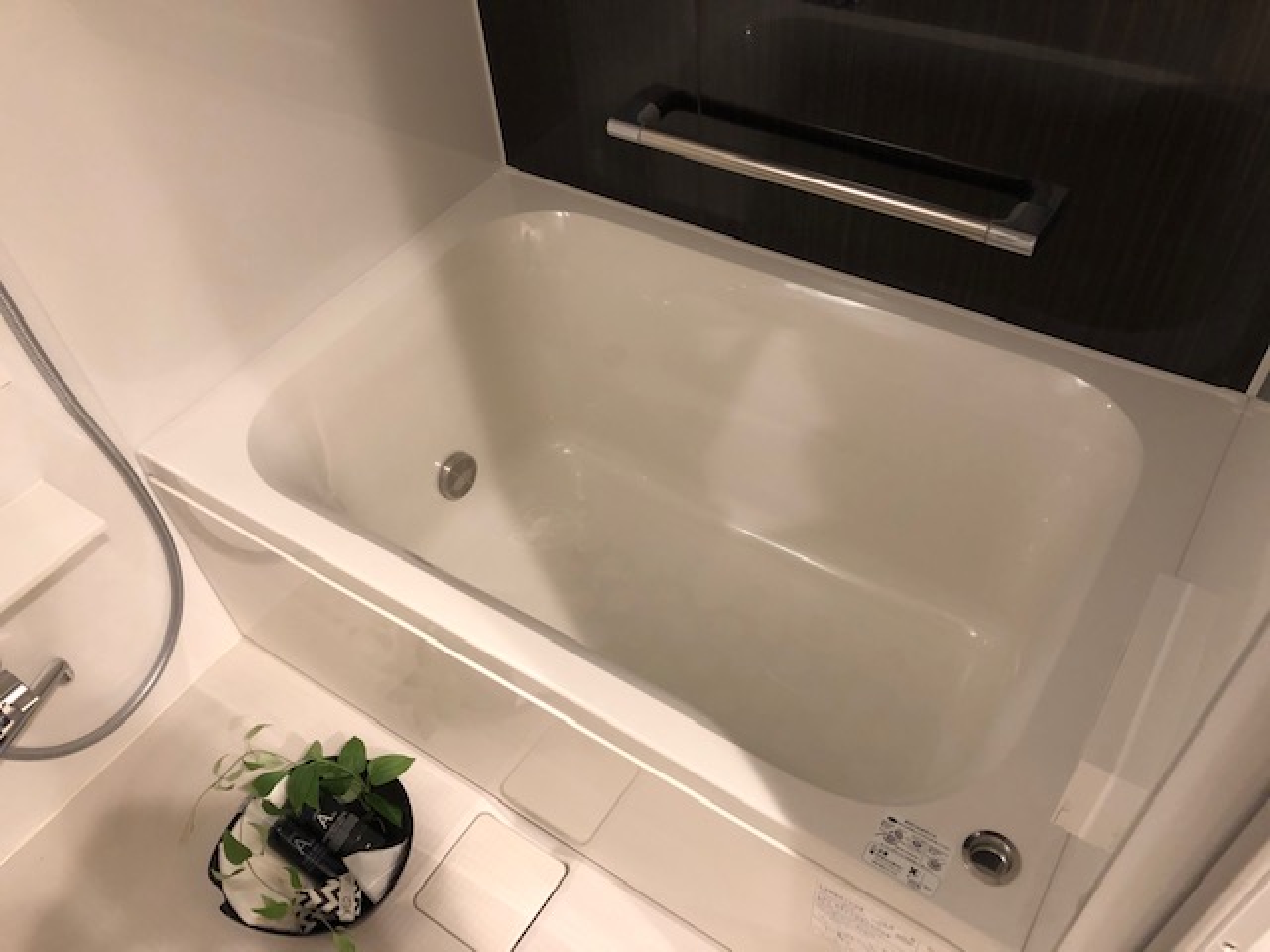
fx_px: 1027
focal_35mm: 28
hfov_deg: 63.4
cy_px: 476
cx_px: 635
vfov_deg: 49.7
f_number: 1.8
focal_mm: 3.99
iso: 80
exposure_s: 1/17
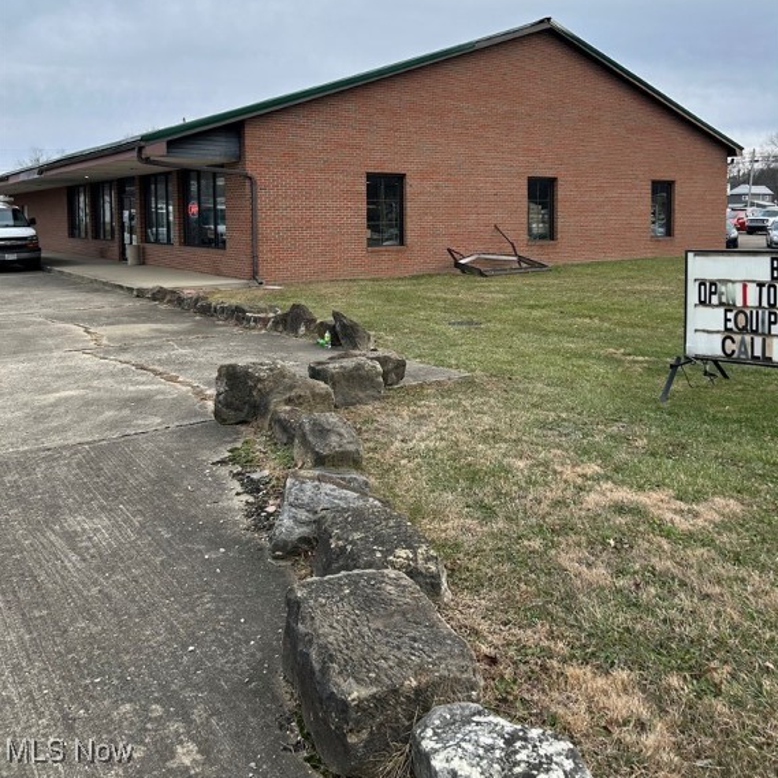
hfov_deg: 52.5
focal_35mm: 31
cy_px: 256
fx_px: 788
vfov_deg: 51.5
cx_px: 391
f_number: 1.5
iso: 50
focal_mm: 5.7
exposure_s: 1/1972
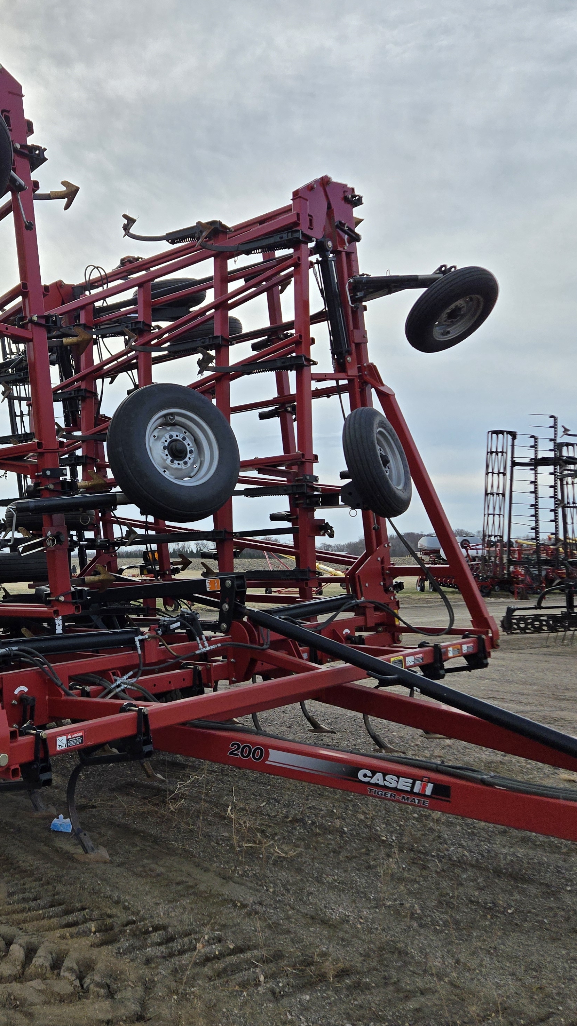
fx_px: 925
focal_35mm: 34
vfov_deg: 58.0
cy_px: 509
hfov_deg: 33.3
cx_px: 92
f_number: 1.8
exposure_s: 1/2843
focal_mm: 5.4
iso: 25
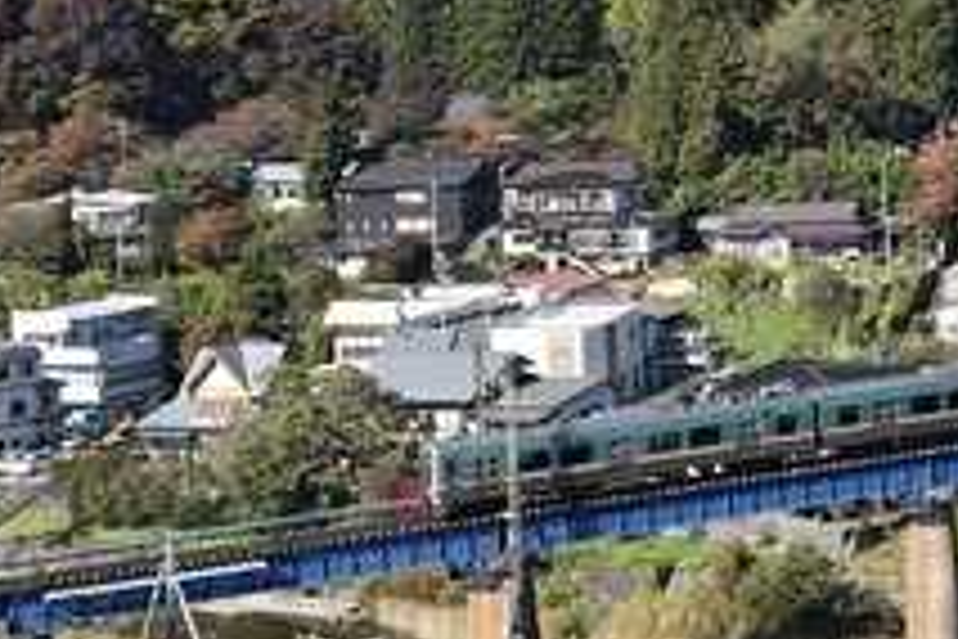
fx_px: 2528
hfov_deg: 20.9
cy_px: -18
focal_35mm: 95
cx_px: 904
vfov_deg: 14.2
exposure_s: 1/320
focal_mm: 30
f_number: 9
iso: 200
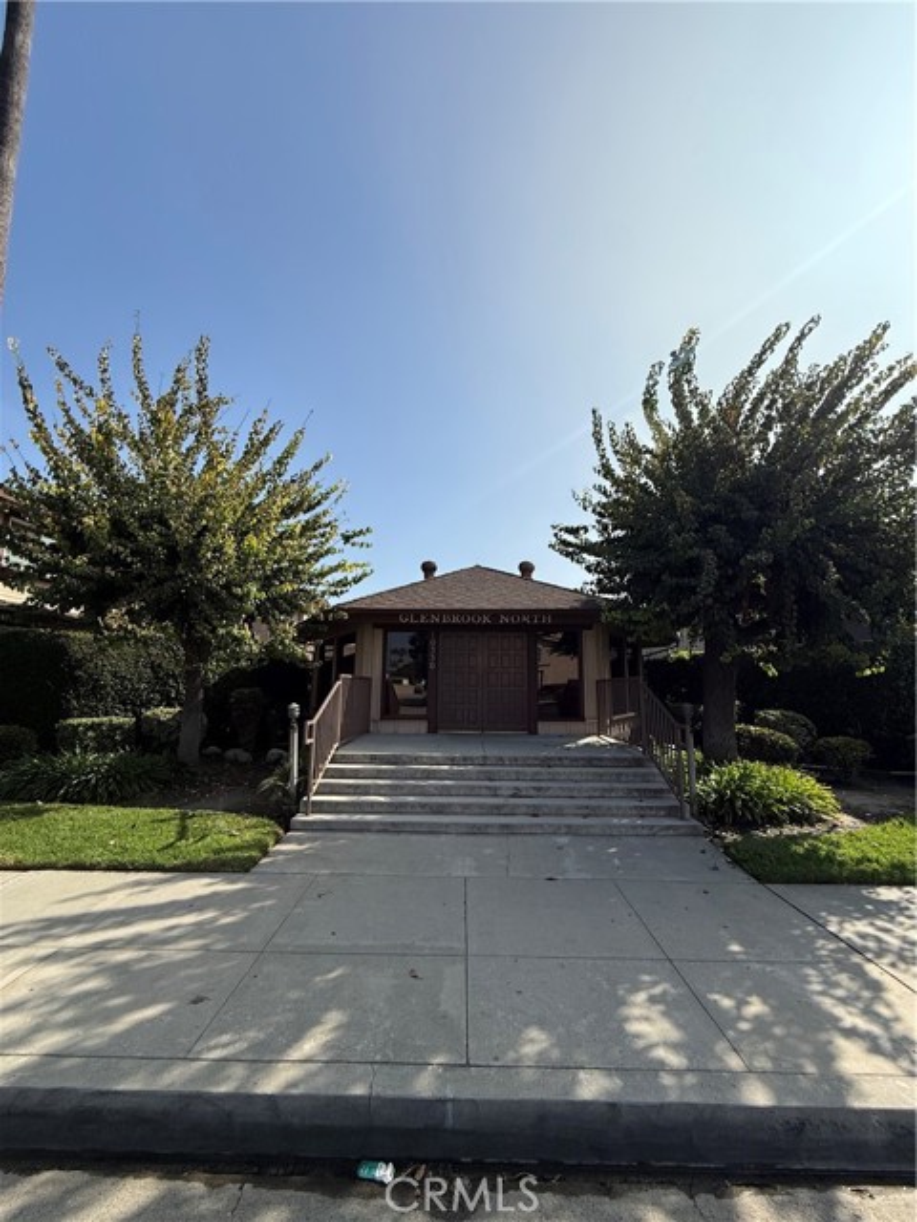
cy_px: 611
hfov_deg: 85.7
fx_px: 494
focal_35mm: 14
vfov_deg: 102.1
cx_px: 458
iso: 50
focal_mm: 2.22
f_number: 2.2
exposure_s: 1/2717
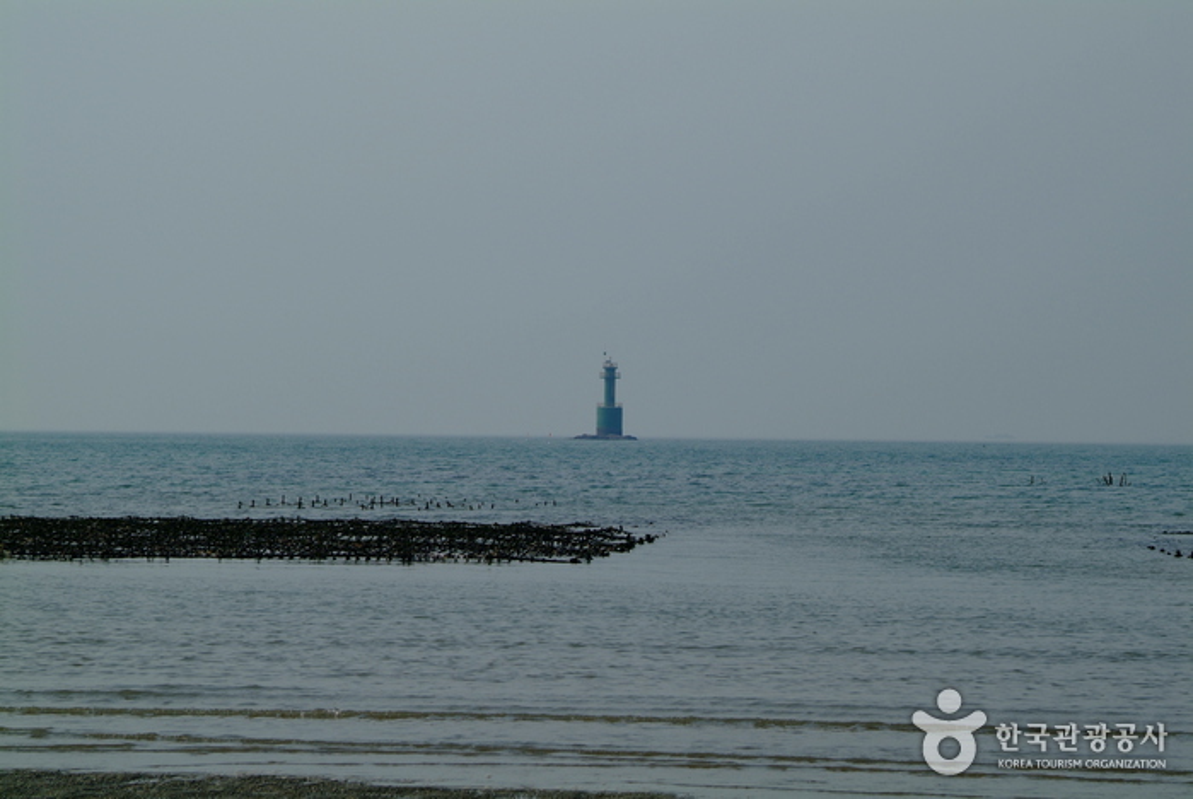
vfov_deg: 10.7
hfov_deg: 16.0
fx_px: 4247
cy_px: 400
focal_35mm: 128
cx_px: 596
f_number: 8
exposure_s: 1/250
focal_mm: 85
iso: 100
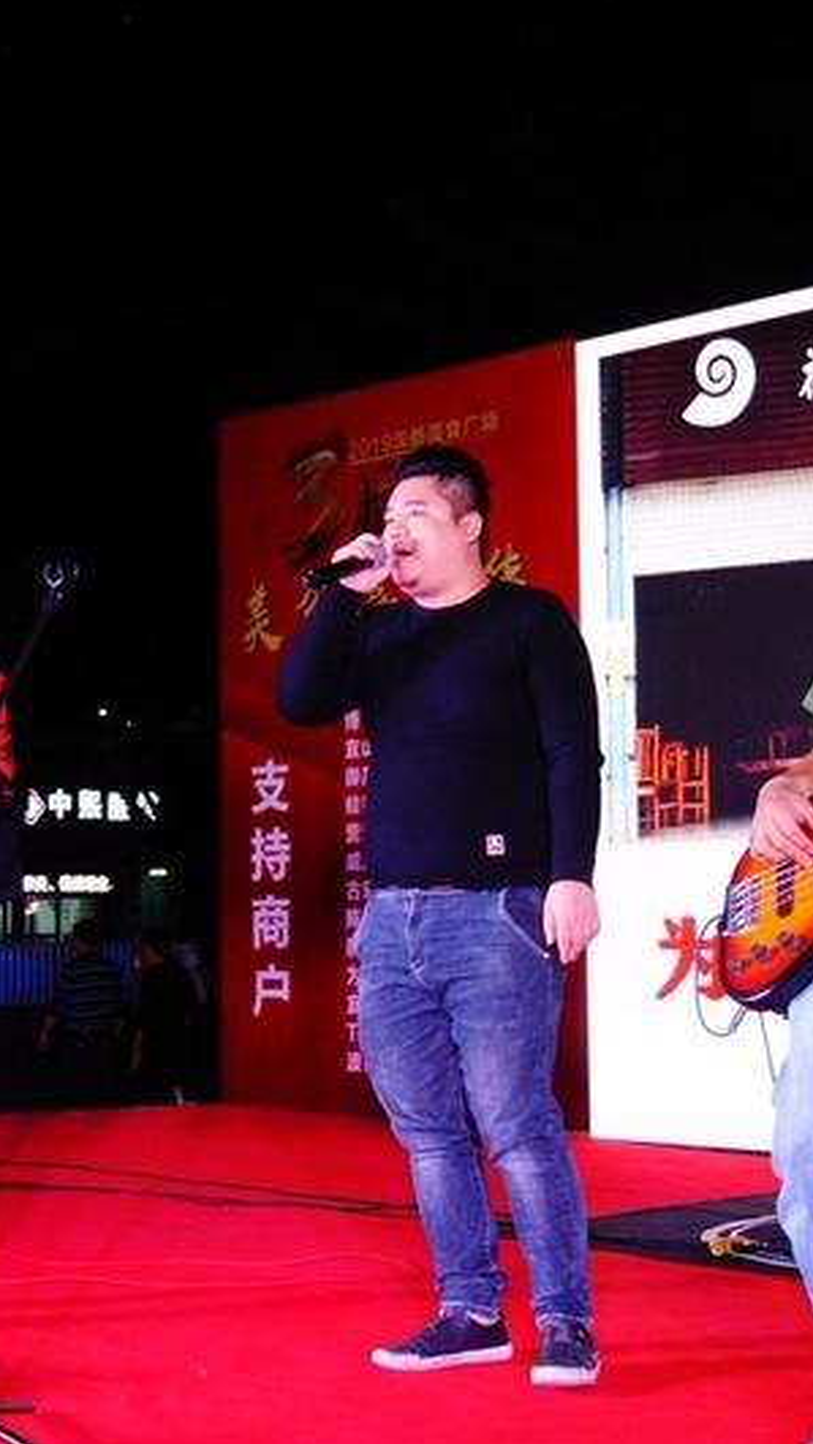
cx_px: 271
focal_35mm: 62
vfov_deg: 33.8
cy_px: 715
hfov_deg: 19.4
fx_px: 2374
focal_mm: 7.6
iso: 80
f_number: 3.3
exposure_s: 1/30
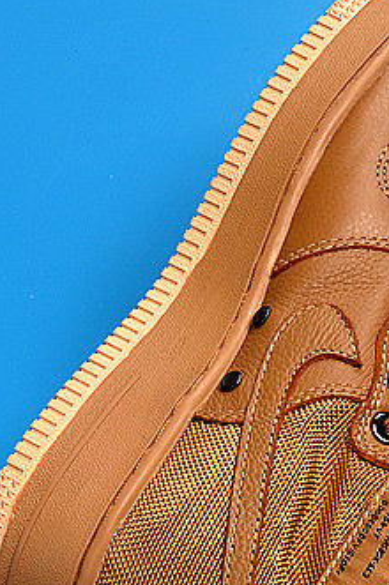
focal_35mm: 203
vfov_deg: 10.0
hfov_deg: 6.8
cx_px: 136
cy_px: 627
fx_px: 3296
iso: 250
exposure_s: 1/100
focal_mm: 35
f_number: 7.1
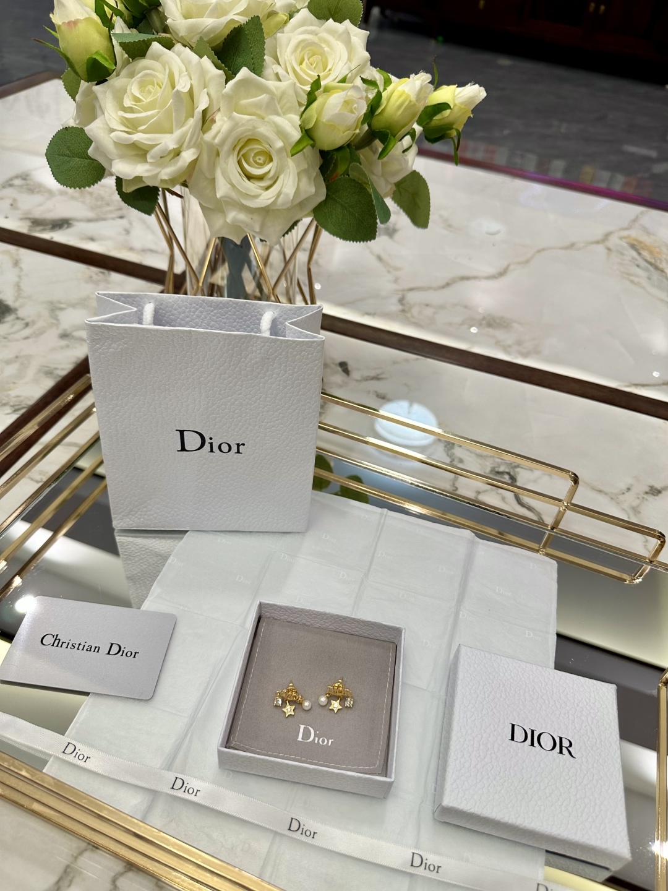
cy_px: 446
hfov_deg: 56.8
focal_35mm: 24
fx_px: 618
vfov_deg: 71.6
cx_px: 334
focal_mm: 6.86
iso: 80
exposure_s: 1/100
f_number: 1.78
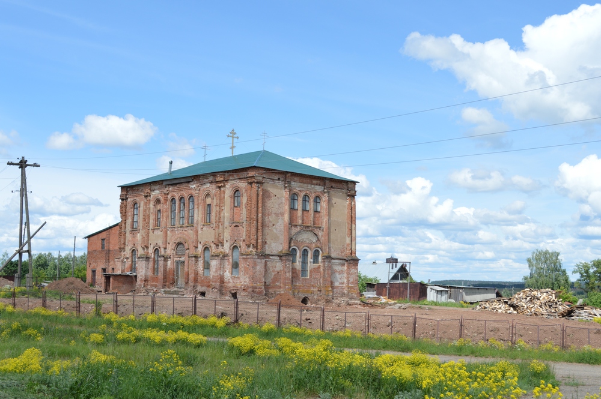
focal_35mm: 45
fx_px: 751
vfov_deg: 29.8
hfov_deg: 43.6
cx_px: 300
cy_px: 200
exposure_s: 1/160
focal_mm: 30
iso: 100
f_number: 6.3
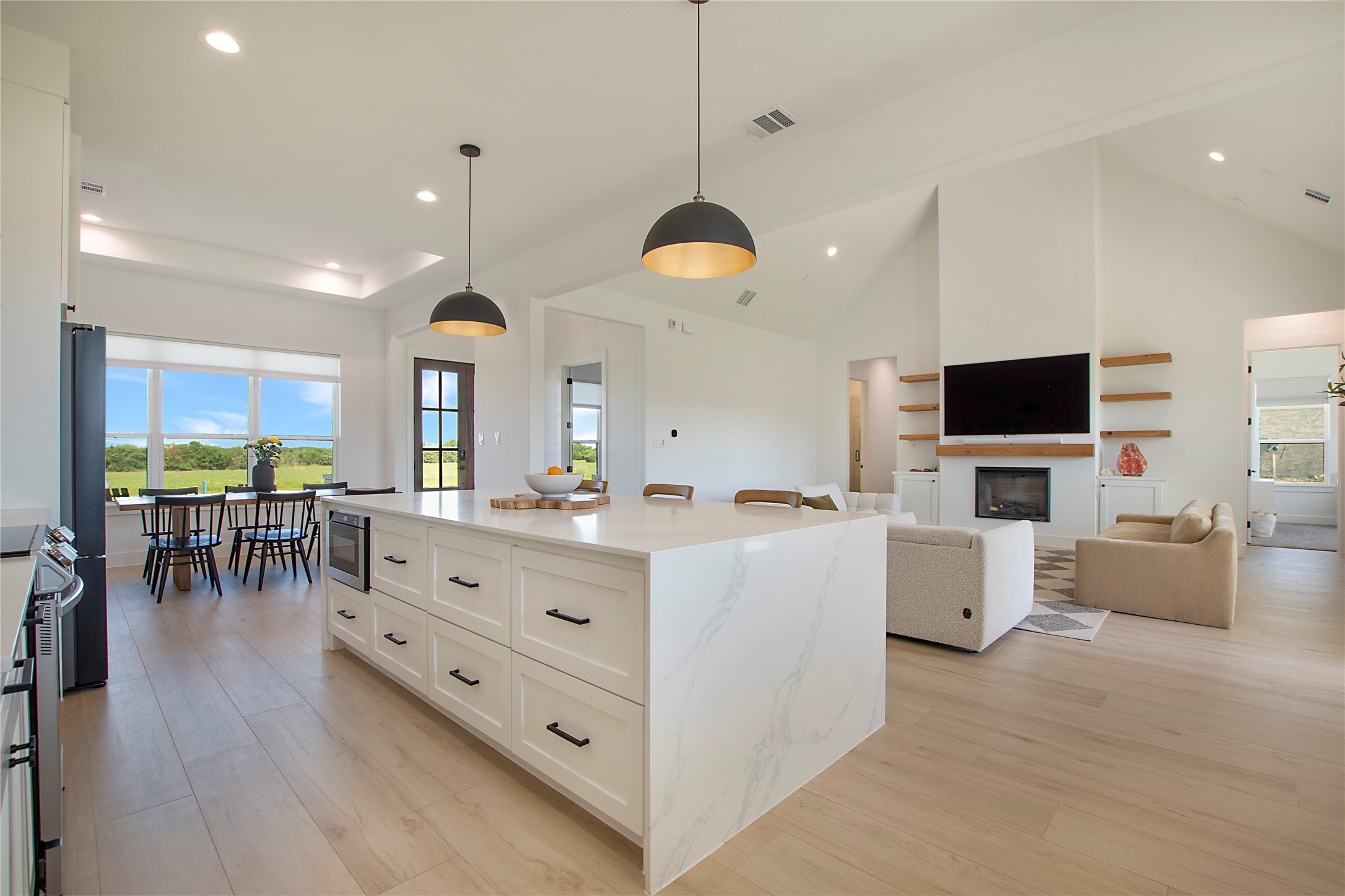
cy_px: 448
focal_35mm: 15
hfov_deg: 100.4
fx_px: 560
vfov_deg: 77.3
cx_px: 672
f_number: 8
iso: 100
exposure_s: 1/30
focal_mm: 10
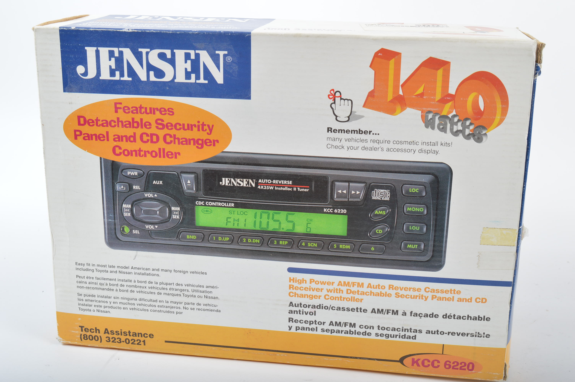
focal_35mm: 51
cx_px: 288
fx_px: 814
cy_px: 191
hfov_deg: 38.9
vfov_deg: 26.4
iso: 100
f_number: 13
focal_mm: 34
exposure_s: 1/200
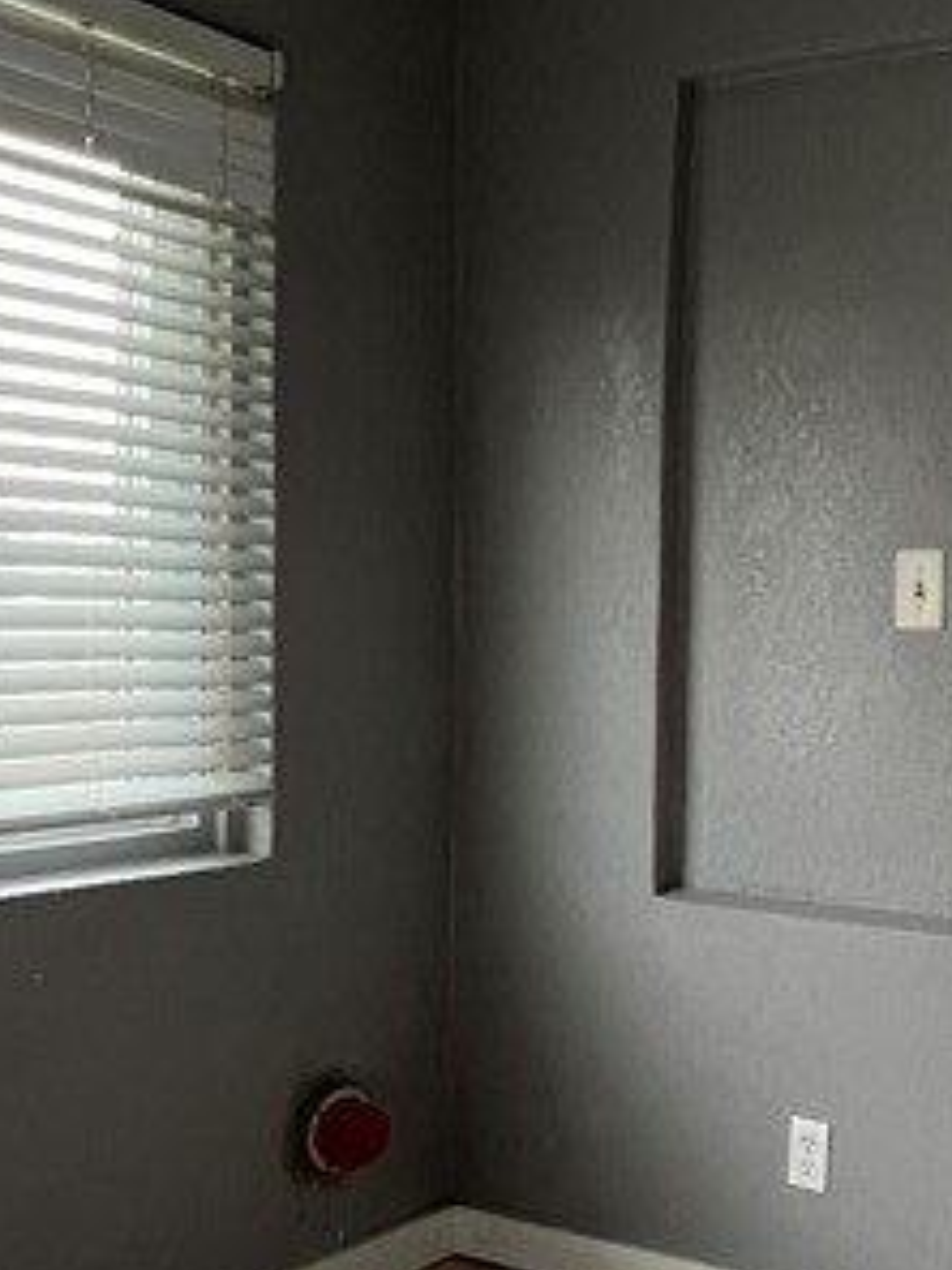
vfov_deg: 41.9
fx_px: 1650
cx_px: 665
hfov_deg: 31.8
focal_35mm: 45
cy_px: 751
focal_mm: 1.57
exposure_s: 1/83
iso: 250
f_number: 1.8
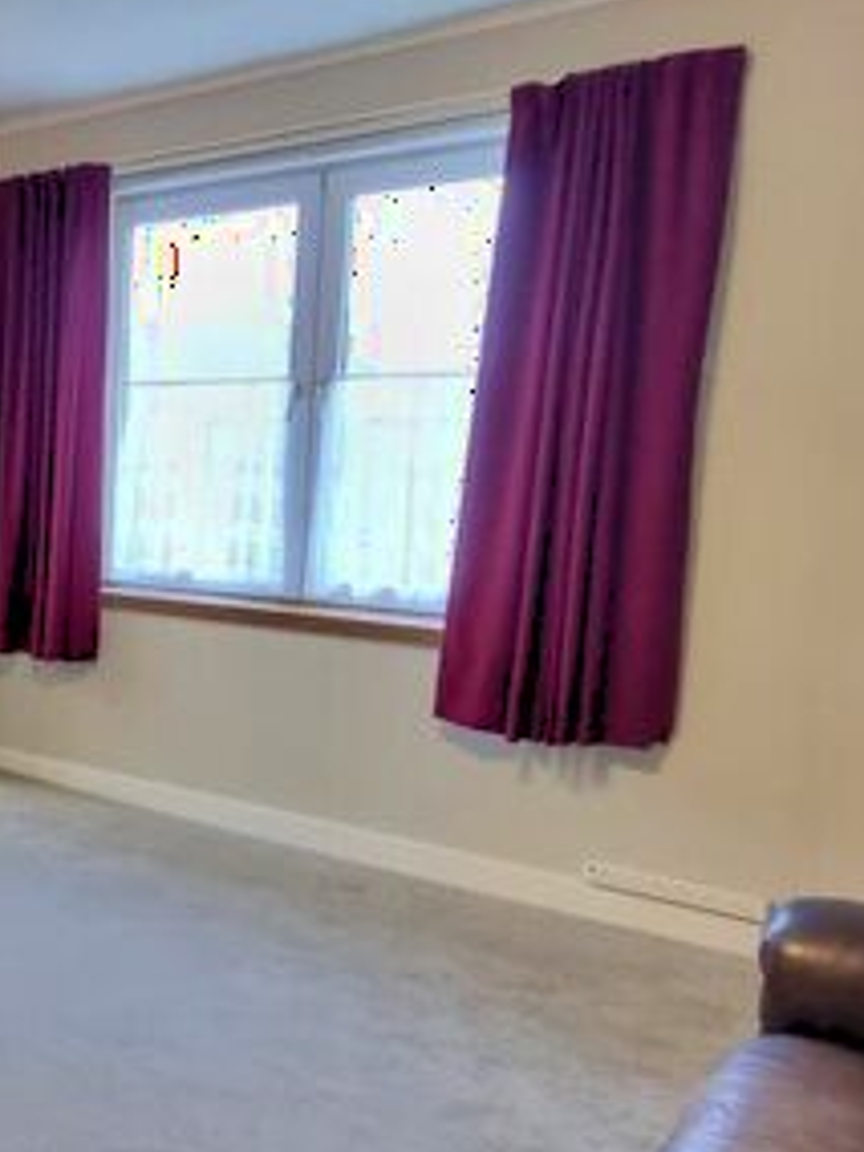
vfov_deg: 56.8
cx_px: -276
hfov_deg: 32.4
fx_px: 1065
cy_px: 546
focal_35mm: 32
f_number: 2.2
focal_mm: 2.2
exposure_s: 1/25
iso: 1000
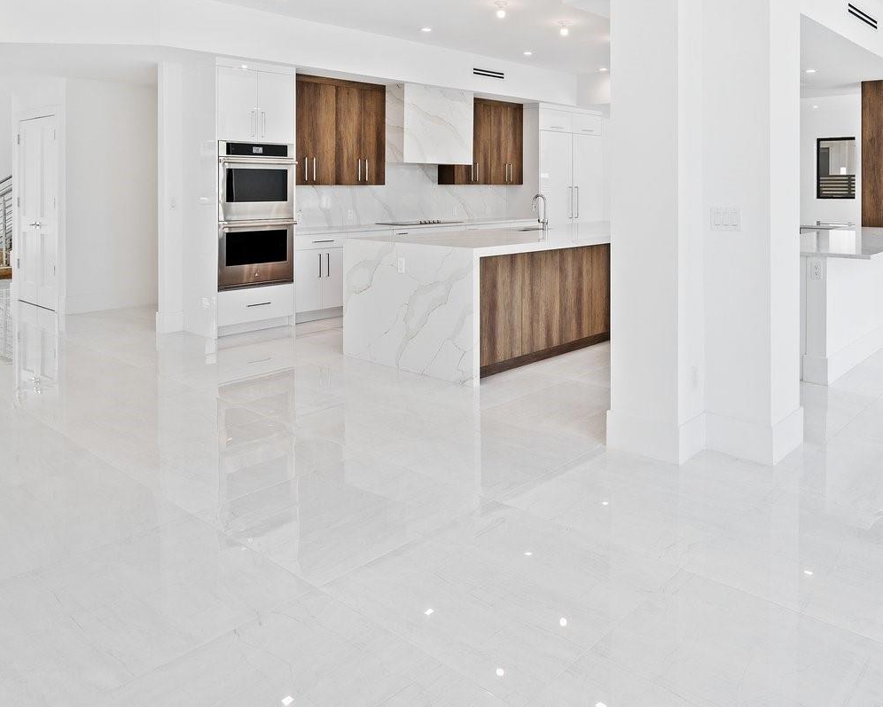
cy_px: 204
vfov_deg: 51.6
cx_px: 516
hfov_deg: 63.7
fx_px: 706
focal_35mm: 27
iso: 200
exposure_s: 1/20
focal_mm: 14
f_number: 8
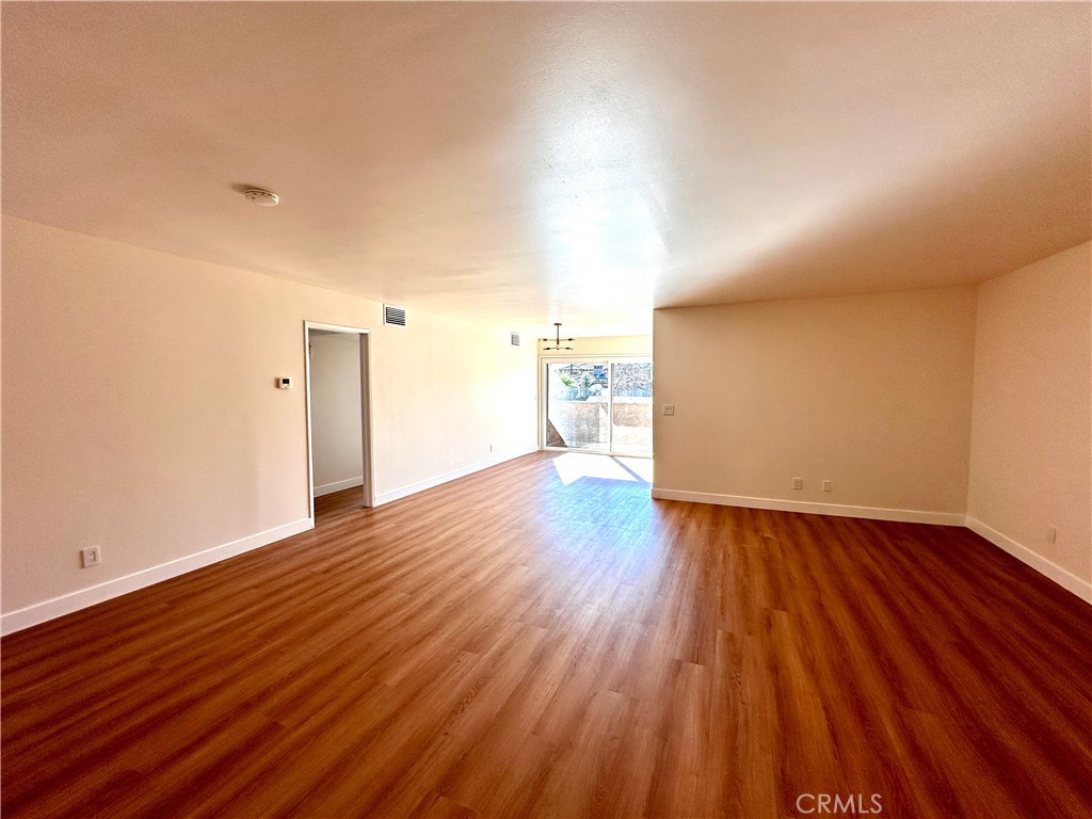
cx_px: 546
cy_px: 410
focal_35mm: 14
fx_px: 442
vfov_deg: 85.7
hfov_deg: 102.1
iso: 40
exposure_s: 1/161
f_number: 2.2
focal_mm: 2.22
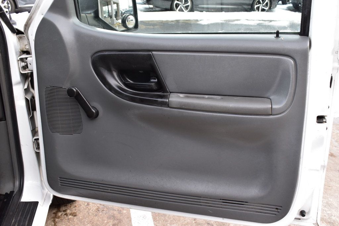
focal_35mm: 36
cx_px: 170
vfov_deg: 36.8
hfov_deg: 53.1
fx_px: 339
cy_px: 113
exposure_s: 1/100
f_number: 9
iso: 400
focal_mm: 24
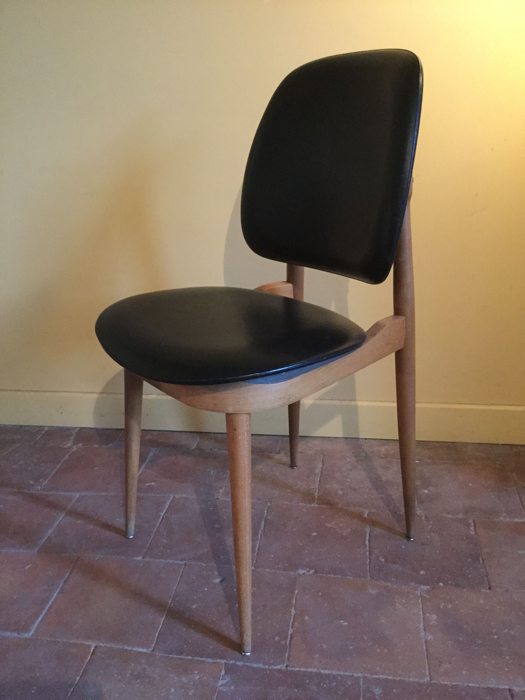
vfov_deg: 58.4
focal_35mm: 31
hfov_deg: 45.4
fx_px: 627
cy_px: 350
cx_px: 262
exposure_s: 1/17
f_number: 2.4
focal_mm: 3.3
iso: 320
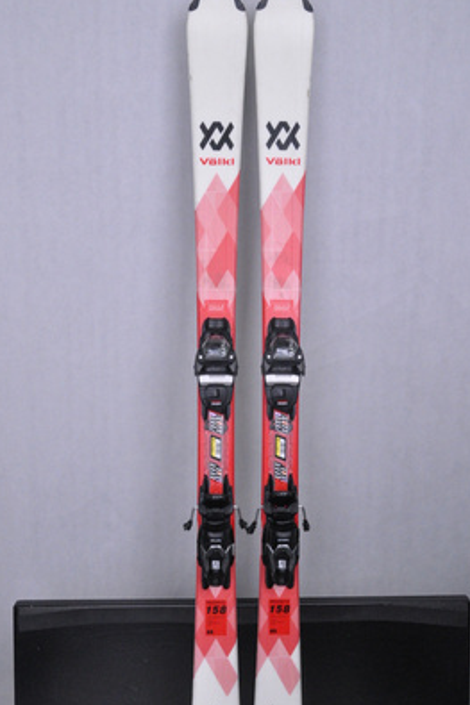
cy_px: 384
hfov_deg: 32.6
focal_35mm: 41
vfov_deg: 47.4
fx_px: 804
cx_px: 246
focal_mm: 24
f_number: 9.5
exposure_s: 1/125
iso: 3200
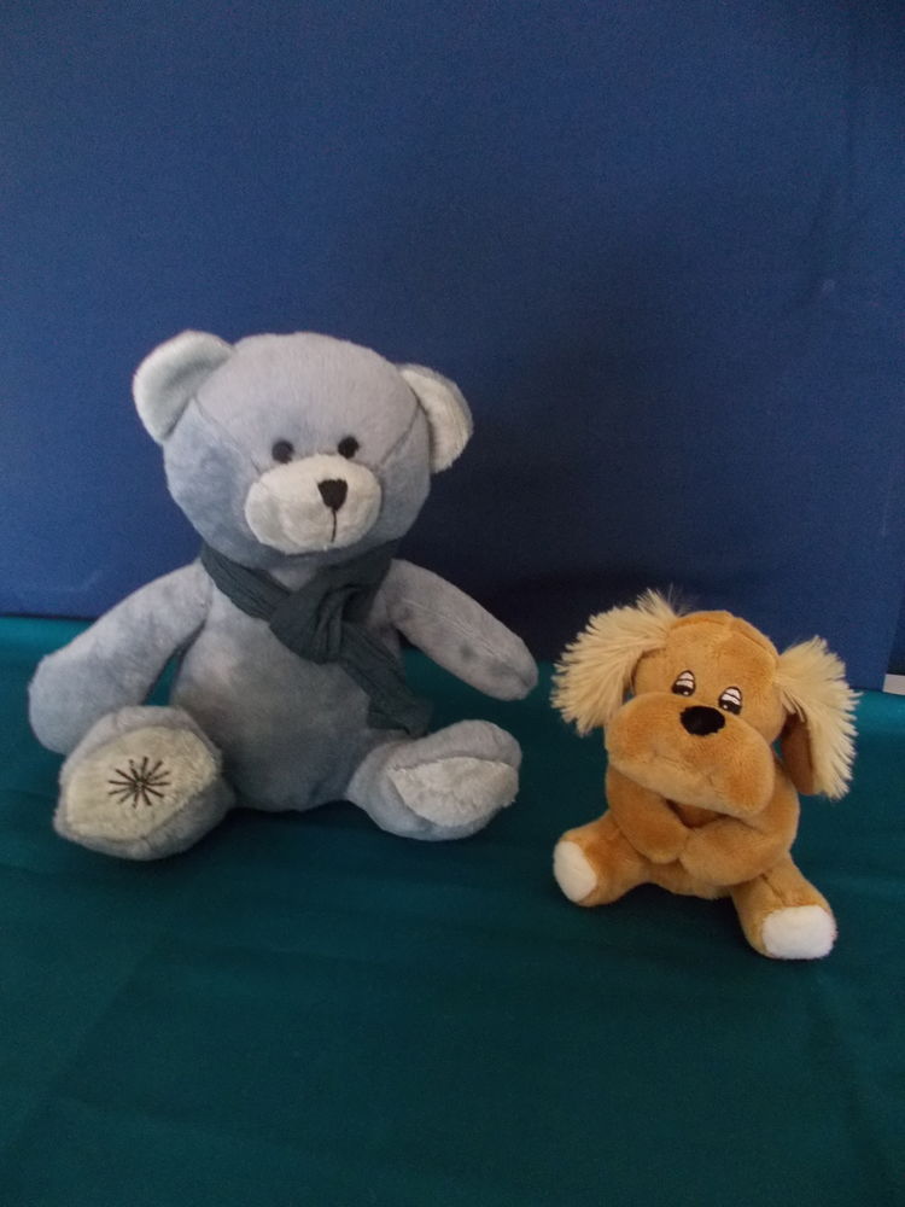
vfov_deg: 67.3
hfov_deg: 53.1
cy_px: 604
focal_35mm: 26
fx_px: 906
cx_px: 452
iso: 400
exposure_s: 1/15
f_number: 3.2
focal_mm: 4.6
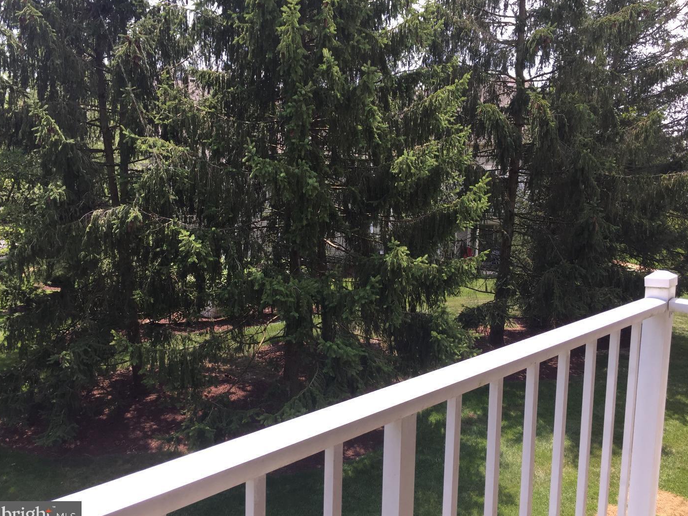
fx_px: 596
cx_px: 351
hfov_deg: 60.0
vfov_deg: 46.8
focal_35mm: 30
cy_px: 262
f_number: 2.2
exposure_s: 1/573
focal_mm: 4.15
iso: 32
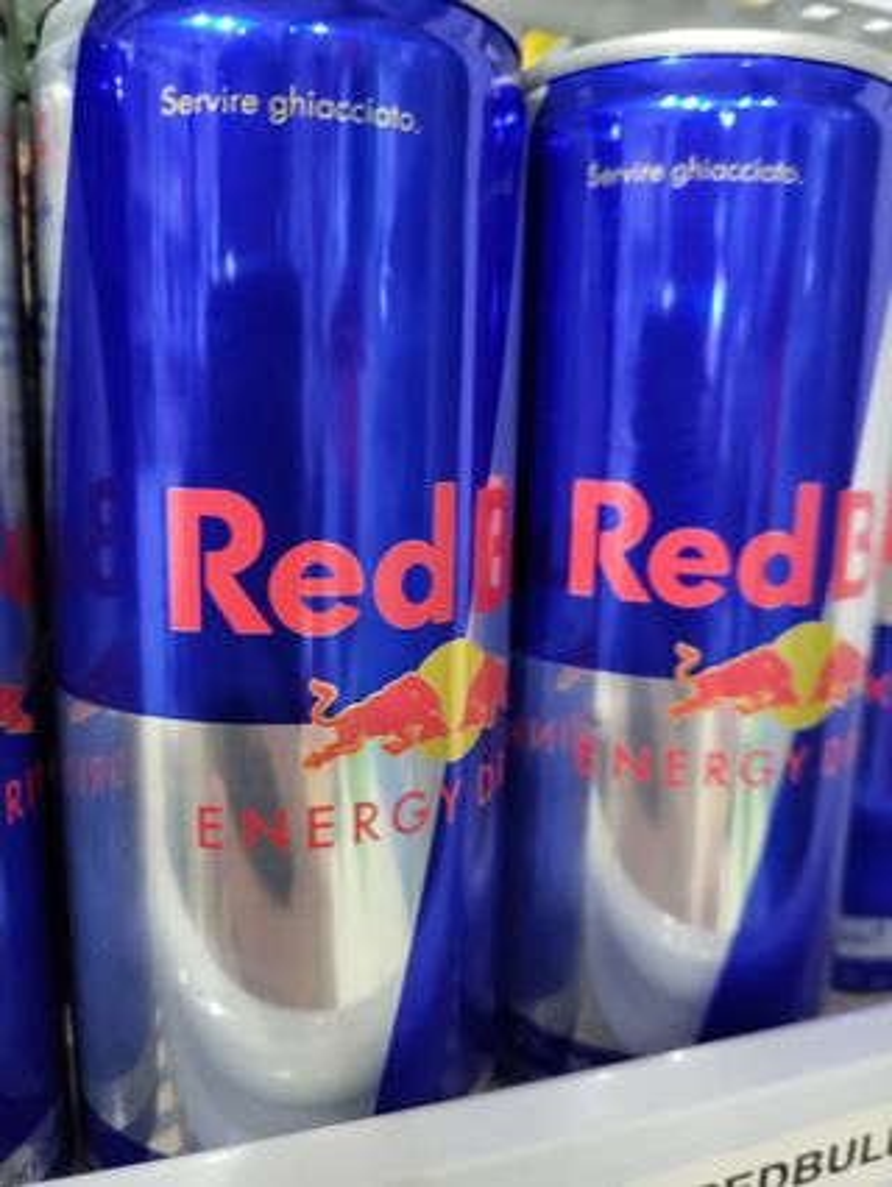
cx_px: 446
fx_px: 892
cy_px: 594
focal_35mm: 26
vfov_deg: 67.3
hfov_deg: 53.1
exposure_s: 1/25
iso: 800
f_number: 1.8
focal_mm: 5.4
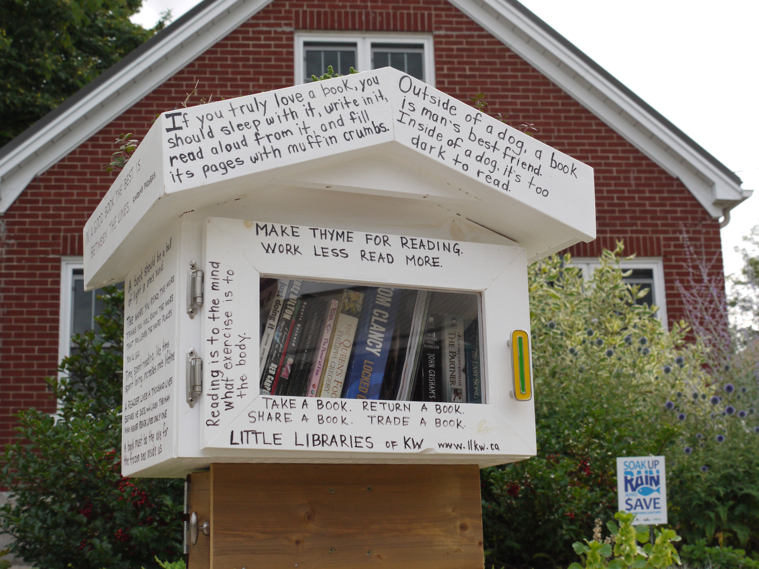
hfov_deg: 34.3
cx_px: 380
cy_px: 284
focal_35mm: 56
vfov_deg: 26.1
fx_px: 1228
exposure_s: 1/200
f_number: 8
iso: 400
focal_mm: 28
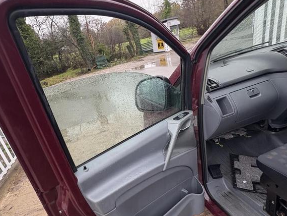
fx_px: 182
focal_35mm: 22
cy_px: 124
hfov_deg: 75.9
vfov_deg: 60.9
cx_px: 123
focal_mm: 2.22
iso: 250
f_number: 2.2
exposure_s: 1/81
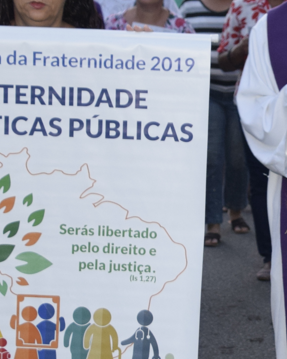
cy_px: 193
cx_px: 394
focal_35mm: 180
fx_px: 1912
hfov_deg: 8.4
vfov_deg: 10.7
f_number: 4
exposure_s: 1/60
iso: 800
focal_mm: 30
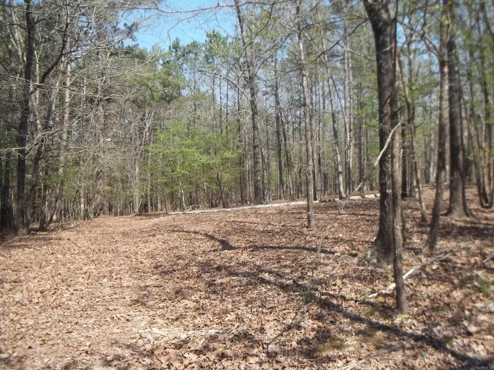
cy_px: 185
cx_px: 247
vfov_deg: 42.9
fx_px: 471
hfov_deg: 55.4
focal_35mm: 33
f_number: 3.3
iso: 64
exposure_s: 1/400
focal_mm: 5.9
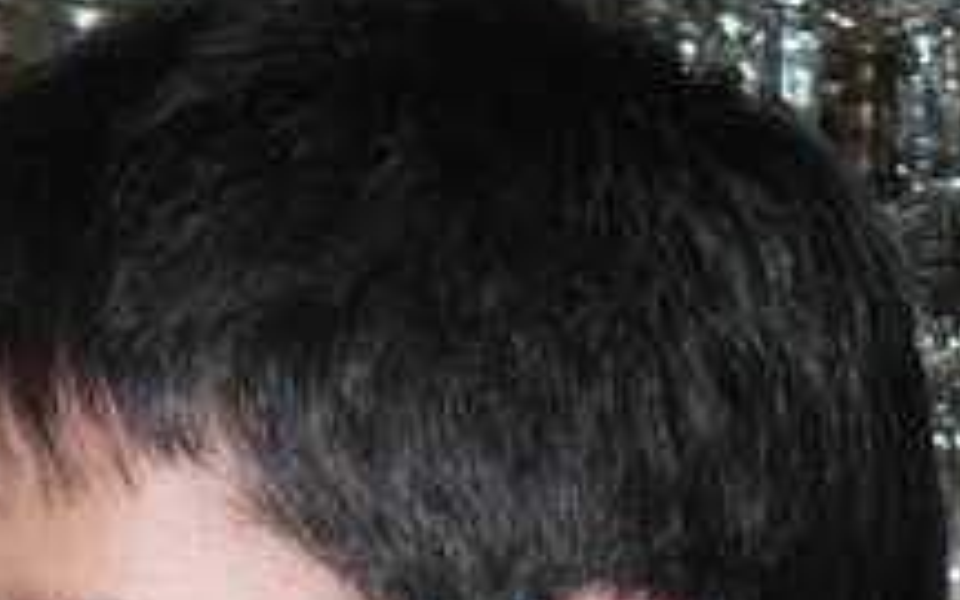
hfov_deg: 4.4
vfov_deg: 2.8
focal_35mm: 475
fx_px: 12427
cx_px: 138
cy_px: 880
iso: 200
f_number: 3.3
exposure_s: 1/30
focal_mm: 26.8
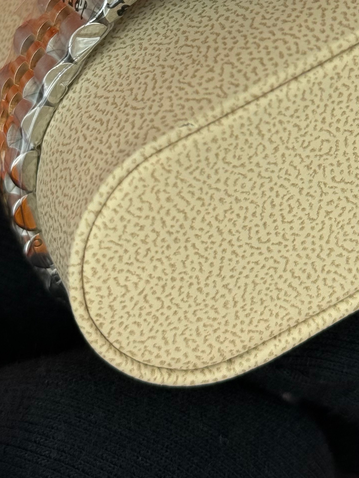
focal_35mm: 101
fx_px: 1397
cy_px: 14
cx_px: 257
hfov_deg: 14.6
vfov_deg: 19.0
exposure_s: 1/865
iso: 64
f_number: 1.78
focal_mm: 6.76
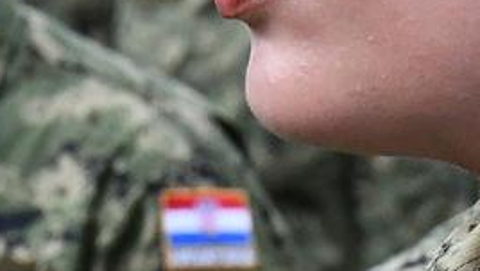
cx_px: 666
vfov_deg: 1.7
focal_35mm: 701
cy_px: -173
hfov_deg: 3.1
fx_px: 8926
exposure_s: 1/2000
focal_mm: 75
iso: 3200
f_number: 11
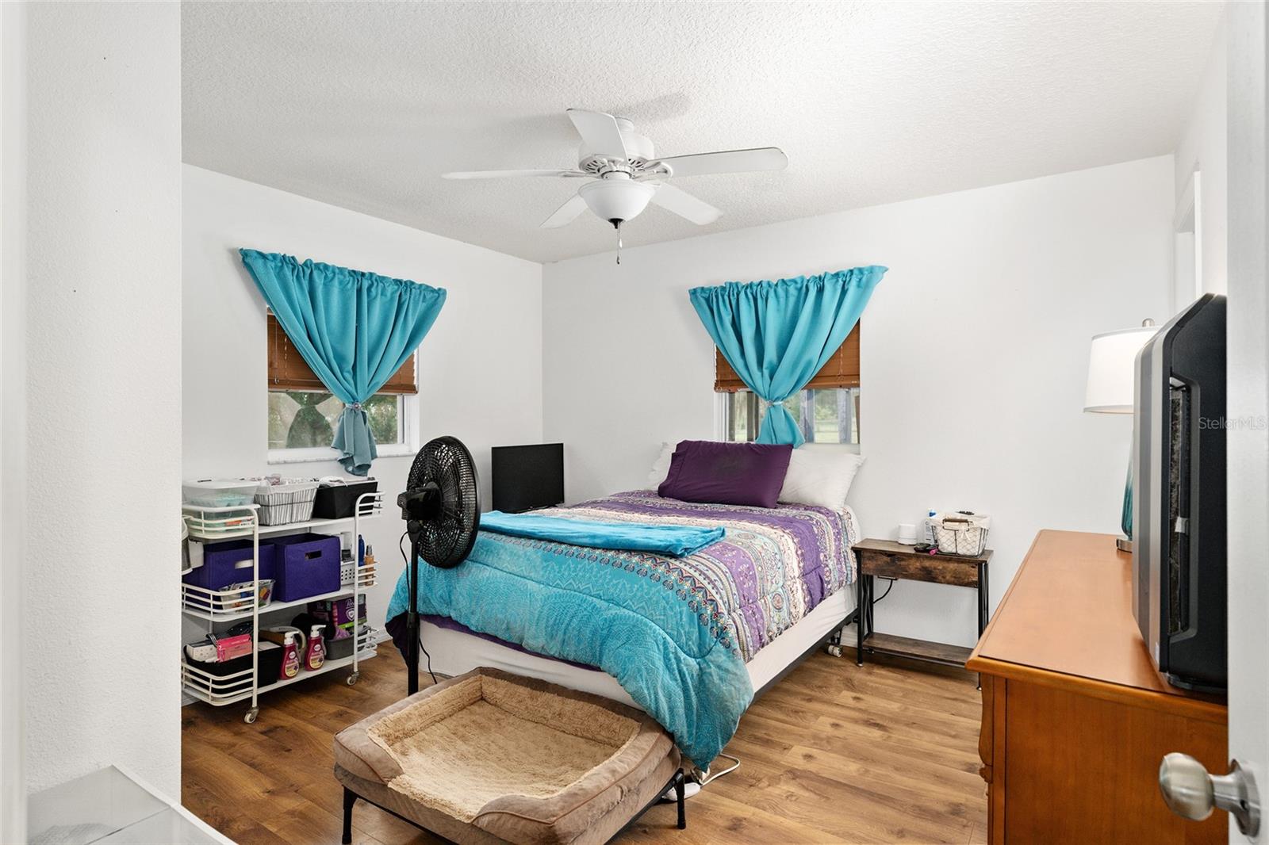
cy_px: 422
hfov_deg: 86.9
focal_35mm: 19
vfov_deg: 64.5
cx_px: 634
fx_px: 670
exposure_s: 1/4
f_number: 7.1
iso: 500
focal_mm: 19
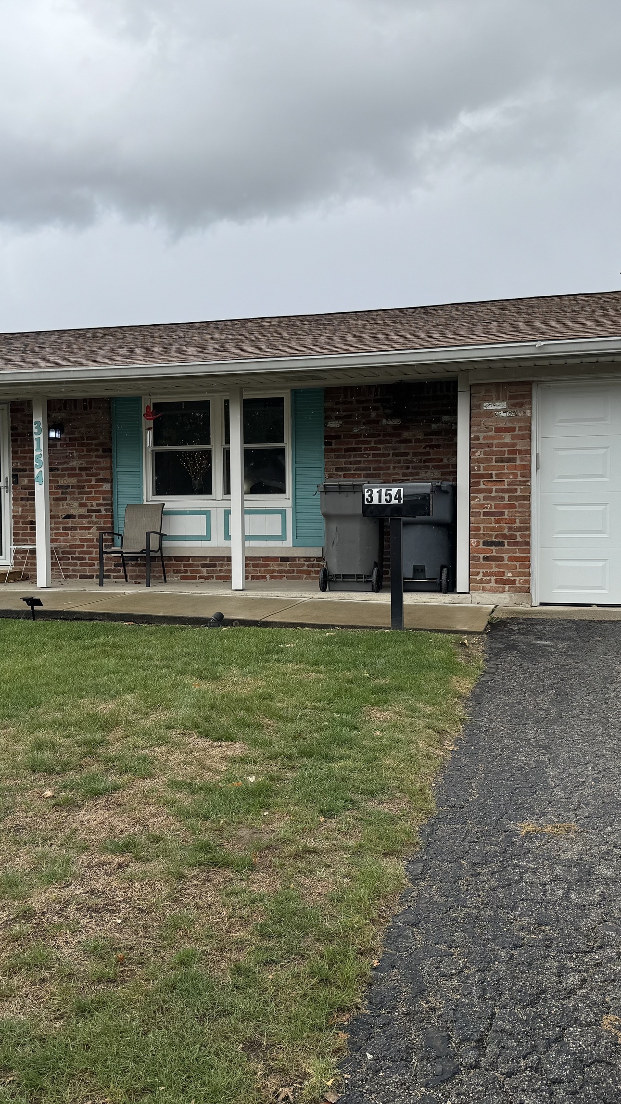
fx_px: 1025
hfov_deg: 33.7
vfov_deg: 56.6
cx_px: 263
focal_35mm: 35
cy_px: 550
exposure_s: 1/1395
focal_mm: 6.76
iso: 80
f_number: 1.78
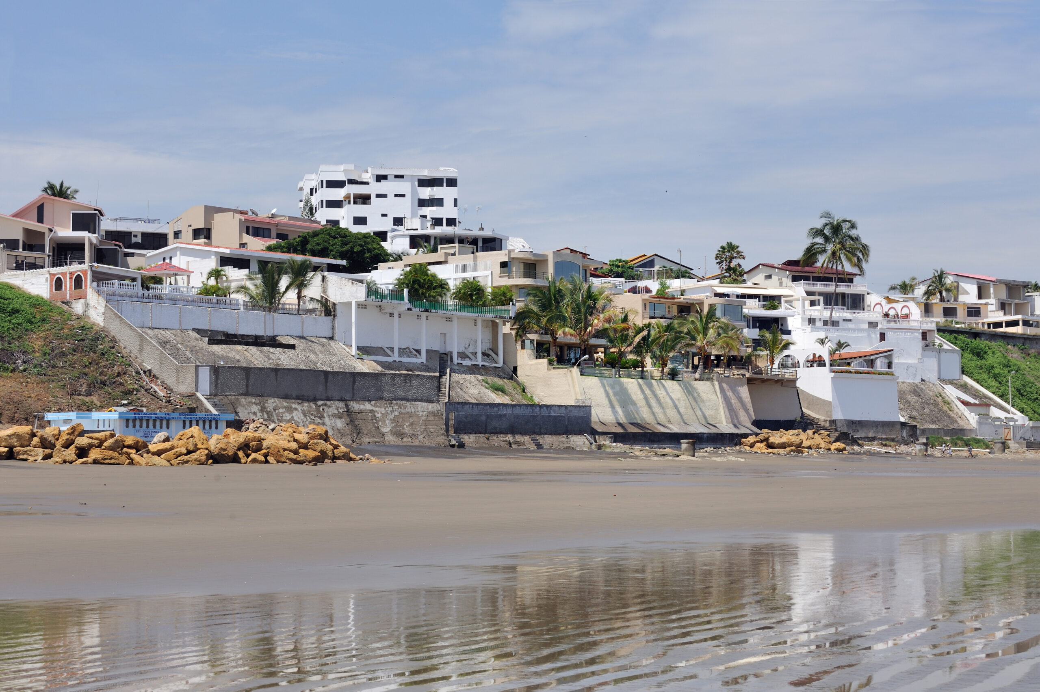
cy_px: 346
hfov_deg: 28.9
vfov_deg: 19.4
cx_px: 520
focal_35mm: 70
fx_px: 2021
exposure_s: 1/400
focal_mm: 70
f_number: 10
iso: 200
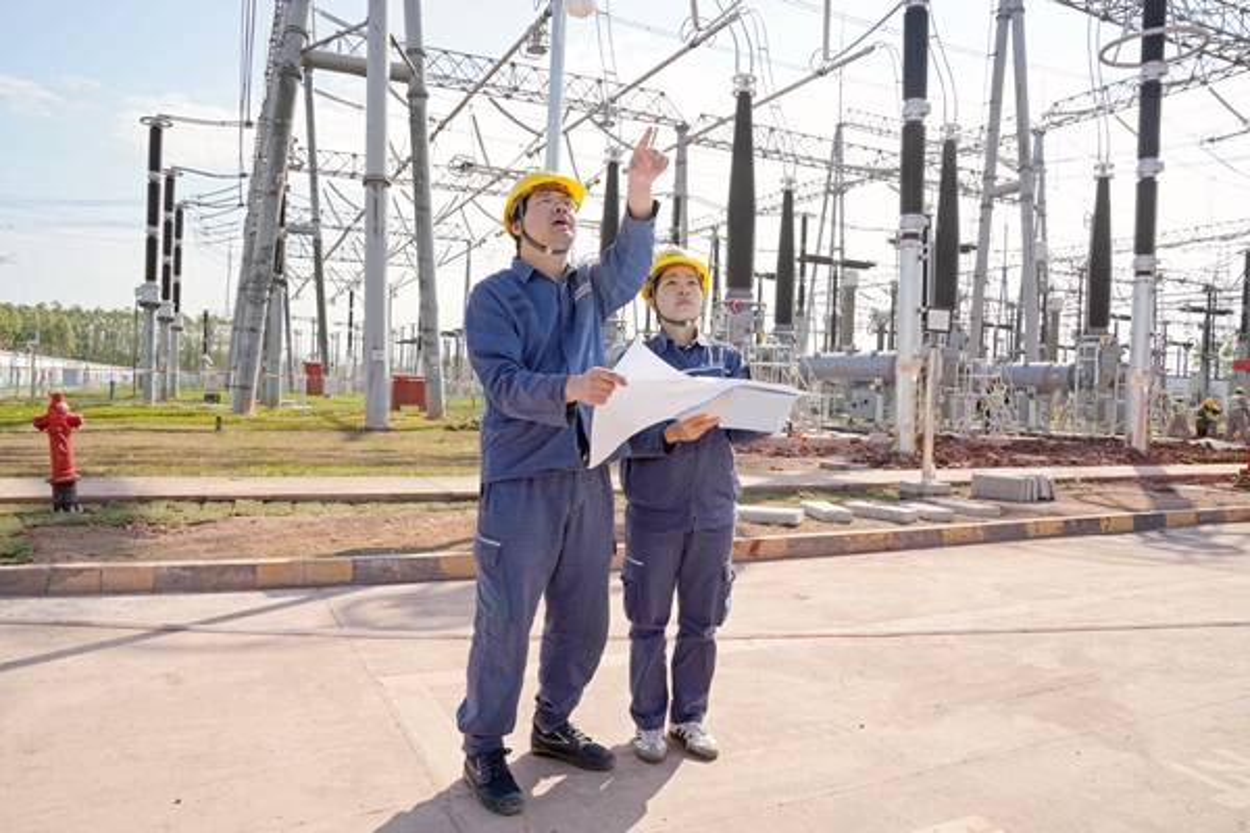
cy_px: 416
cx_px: 625
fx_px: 833
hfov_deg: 73.7
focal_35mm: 24
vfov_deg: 53.1
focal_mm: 24
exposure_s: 1/100
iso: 125
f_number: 13
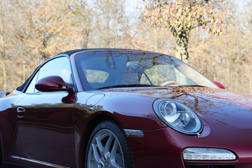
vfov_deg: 18.2
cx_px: 165
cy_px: 97
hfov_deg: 26.9
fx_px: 525
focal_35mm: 75
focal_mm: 50
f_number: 4.5
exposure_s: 1/80
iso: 100
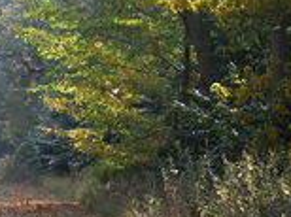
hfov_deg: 6.1
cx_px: -25
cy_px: 87
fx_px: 2728
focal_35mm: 325
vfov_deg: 4.6
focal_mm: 31.9
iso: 100
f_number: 3.8
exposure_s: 1/125
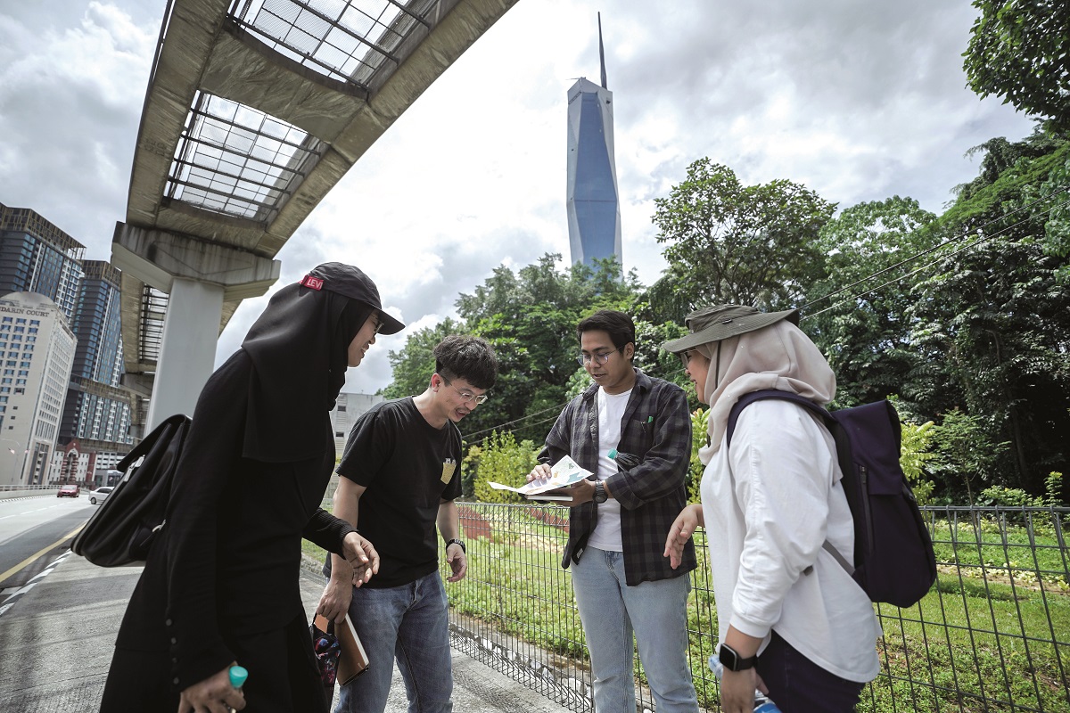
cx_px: 535
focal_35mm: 17
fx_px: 499
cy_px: 356
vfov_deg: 71.1
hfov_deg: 94.0
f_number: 2.8
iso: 100
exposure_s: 1/2500
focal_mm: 16.8
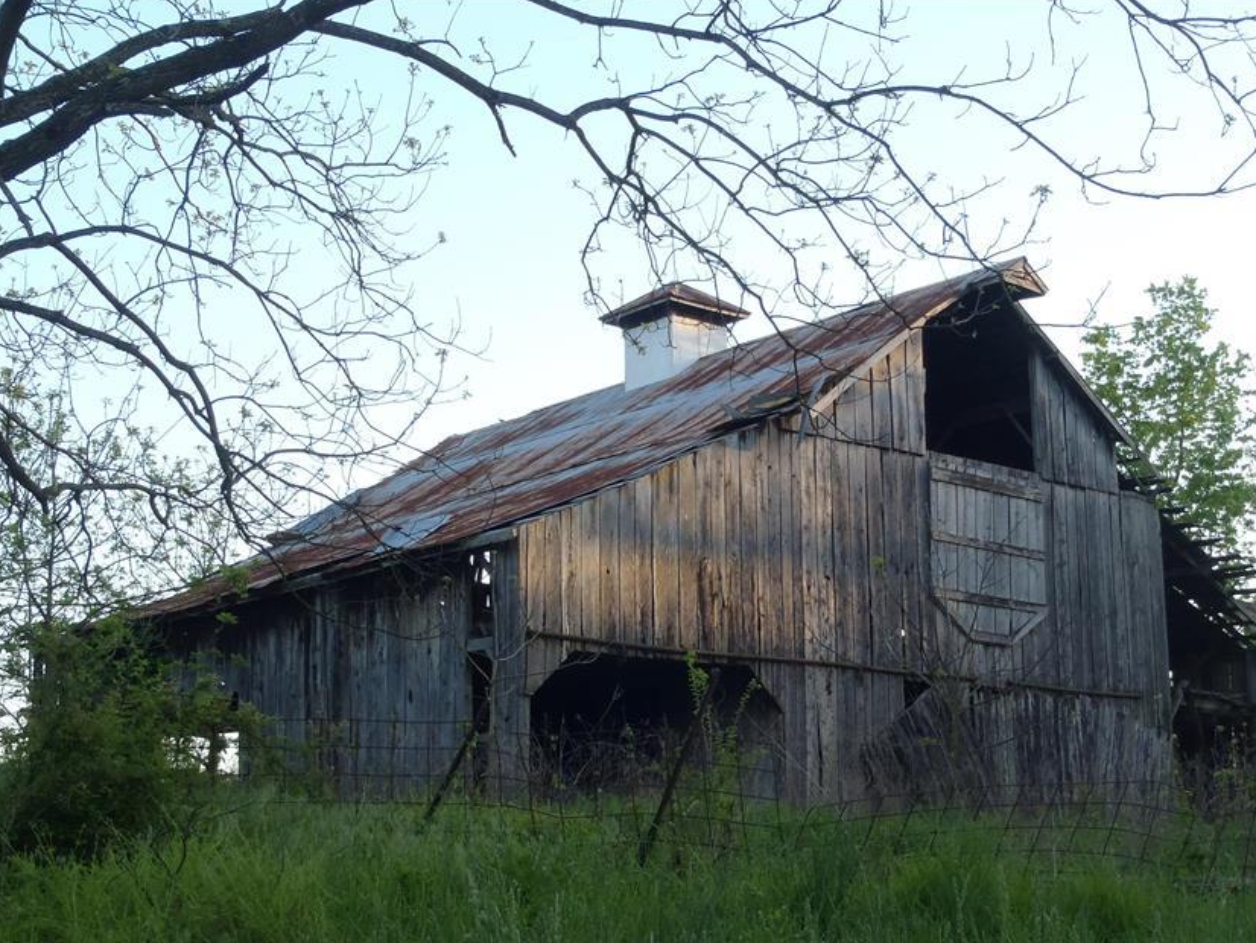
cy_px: 578
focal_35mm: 57
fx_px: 2069
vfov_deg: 25.6
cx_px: 699
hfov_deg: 33.7
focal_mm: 8.25
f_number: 4.9
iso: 100
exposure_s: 1/60
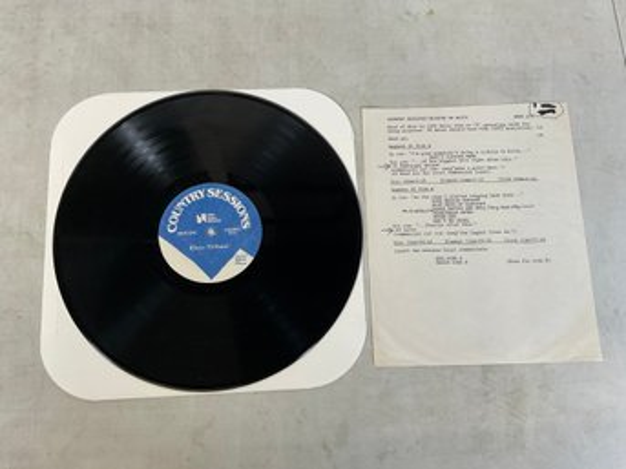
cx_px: 313
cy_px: 234
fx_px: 524
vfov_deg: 48.2
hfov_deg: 61.7
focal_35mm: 29
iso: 64
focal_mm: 3
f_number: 1.8
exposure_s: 1/120
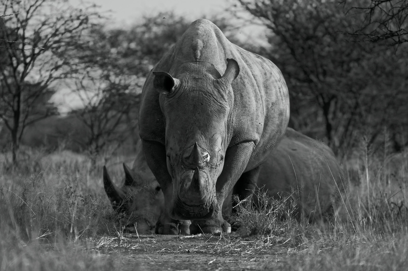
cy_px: 136
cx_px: 204
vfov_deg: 4.6
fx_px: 3397
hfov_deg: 6.9
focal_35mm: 300
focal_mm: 200
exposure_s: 1/500
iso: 100
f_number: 4
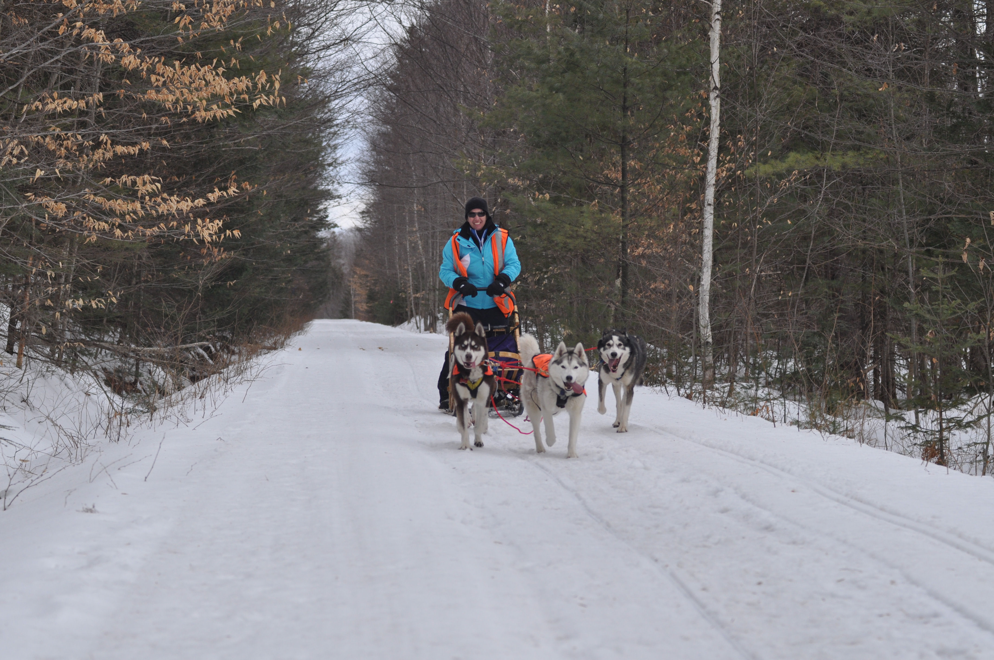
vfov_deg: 13.0
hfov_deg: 19.5
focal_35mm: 105
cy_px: 330
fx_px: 2896
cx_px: 497
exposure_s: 1/1000
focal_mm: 70
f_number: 4.5
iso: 400
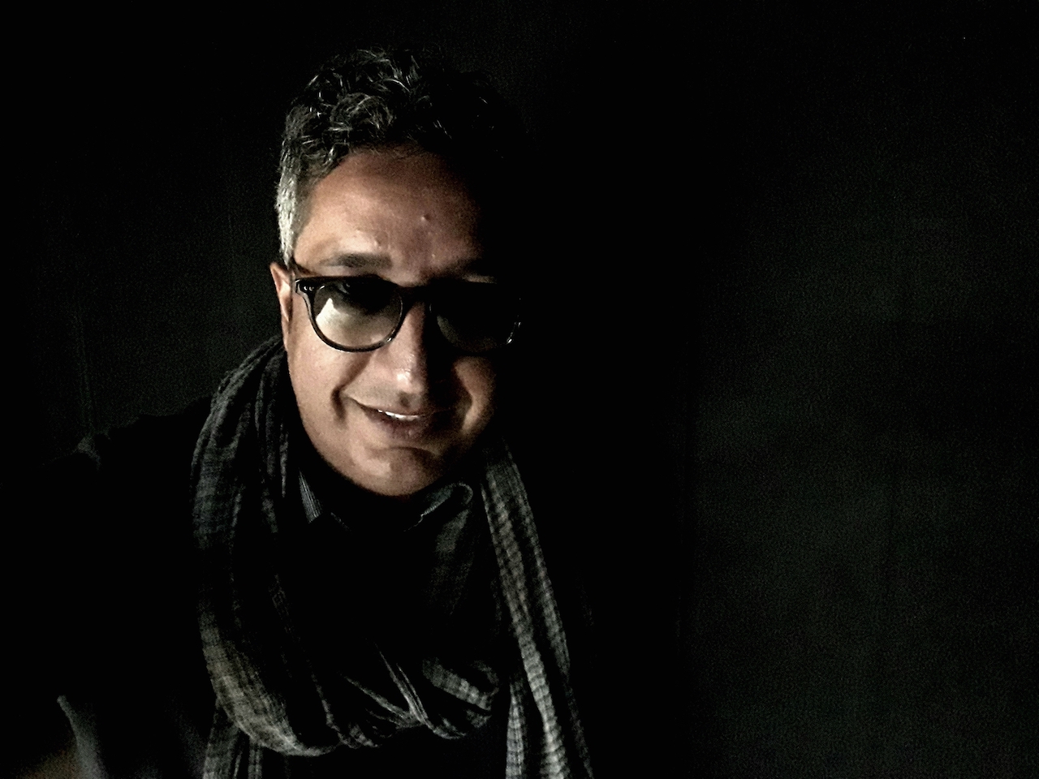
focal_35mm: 31
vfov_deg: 45.4
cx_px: 520
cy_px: 390
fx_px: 930
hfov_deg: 58.4
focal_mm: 2.91
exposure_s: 1/8
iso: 800
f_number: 1.9
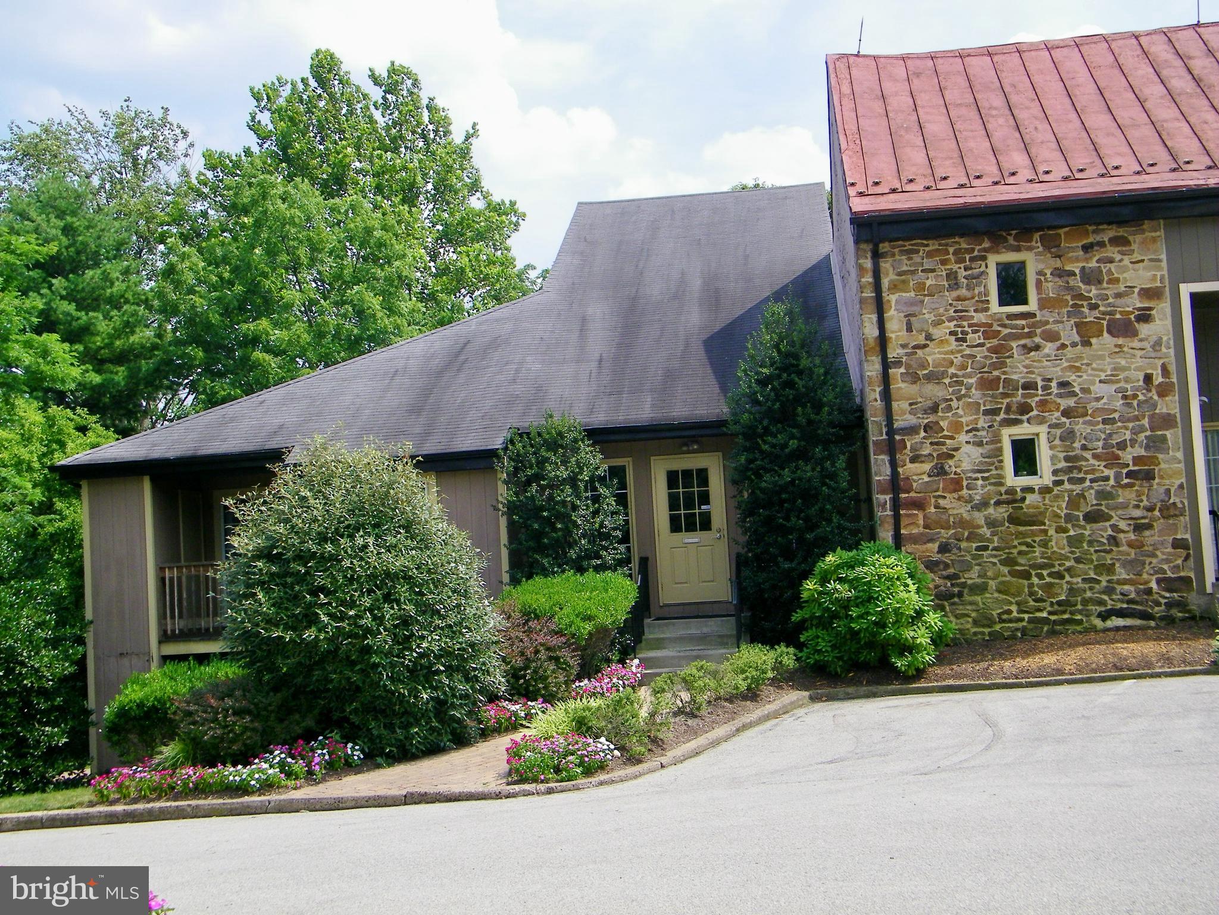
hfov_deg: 44.8
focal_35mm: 42
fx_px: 1479
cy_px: 458
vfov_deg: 34.3
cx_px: 610
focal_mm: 7.5
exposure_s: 1/200
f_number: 7.6
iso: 80
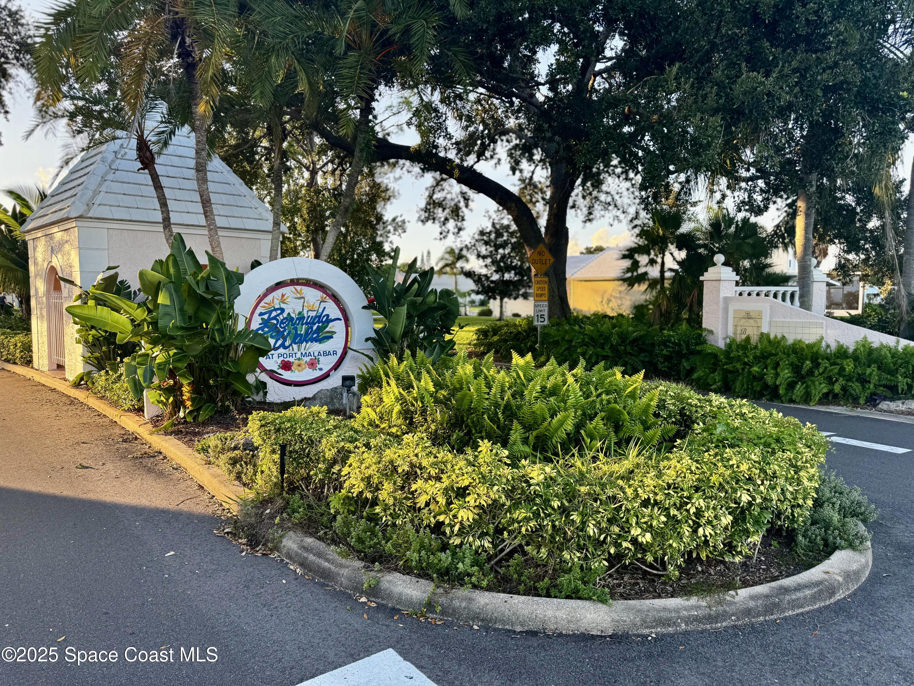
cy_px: 343
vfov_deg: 56.8
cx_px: 457
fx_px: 634
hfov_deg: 71.6
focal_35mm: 24
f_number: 1.78
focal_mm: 6.76
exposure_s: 1/345
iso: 80
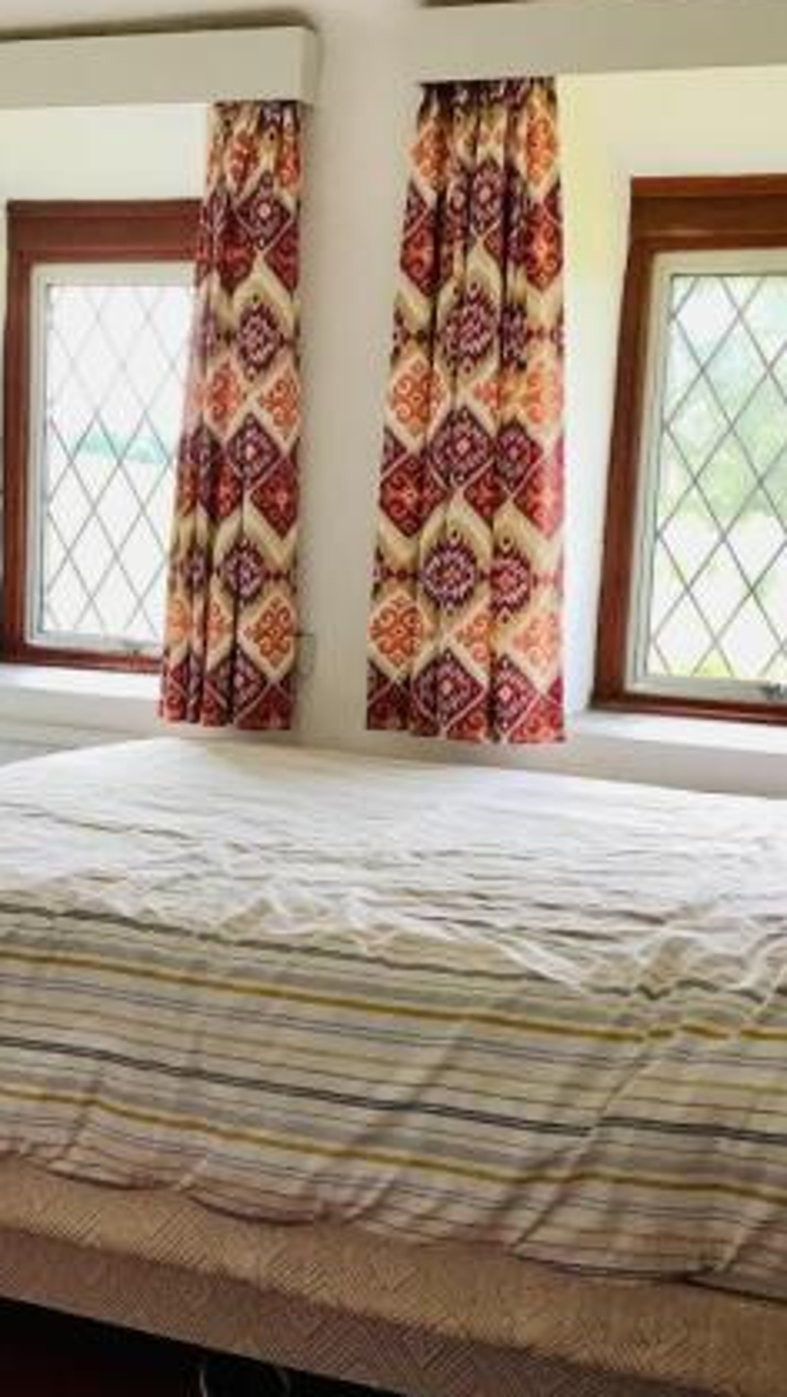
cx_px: 272
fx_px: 1742
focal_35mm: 47
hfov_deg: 25.3
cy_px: 712
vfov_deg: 43.7
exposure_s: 1/100
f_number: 2.4
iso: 64
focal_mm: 3.3
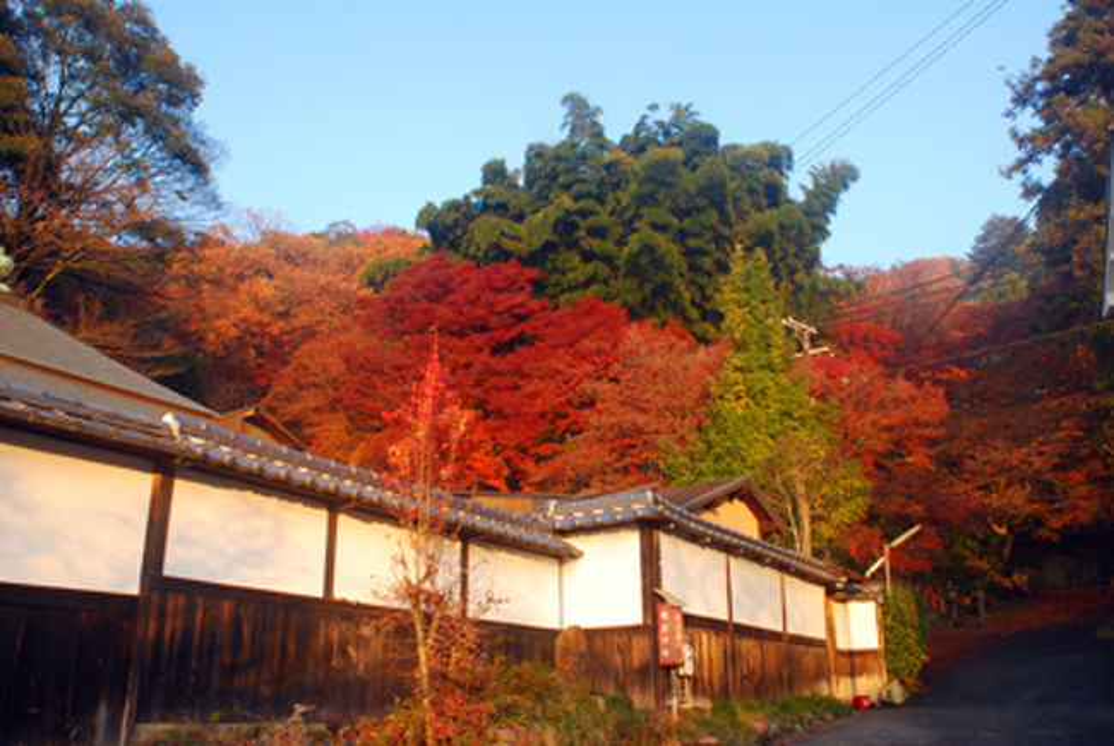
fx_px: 929
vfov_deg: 43.7
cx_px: 557
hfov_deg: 61.9
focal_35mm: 30
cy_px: 373
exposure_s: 1/125
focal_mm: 20
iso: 200
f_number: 5.6
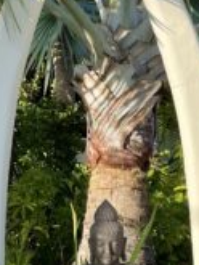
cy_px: 157
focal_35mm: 101
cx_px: 93
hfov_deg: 14.7
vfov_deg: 19.4
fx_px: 773
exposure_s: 1/978
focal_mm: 5.1
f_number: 1.6
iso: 32
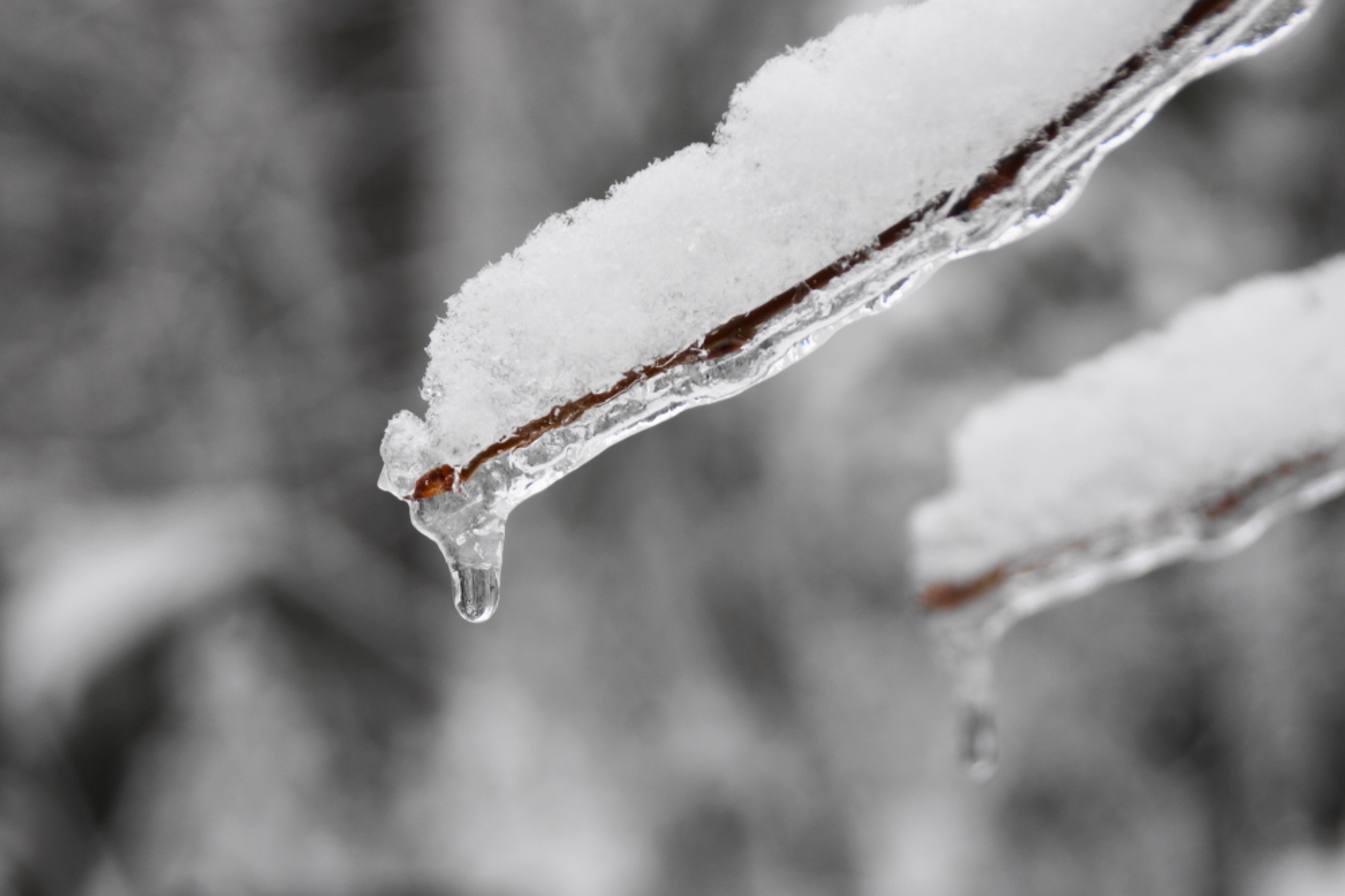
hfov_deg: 19.5
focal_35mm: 105
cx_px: 672
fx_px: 3923
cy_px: 448
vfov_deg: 13.0
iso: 100
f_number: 5.6
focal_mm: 70
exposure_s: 1/160
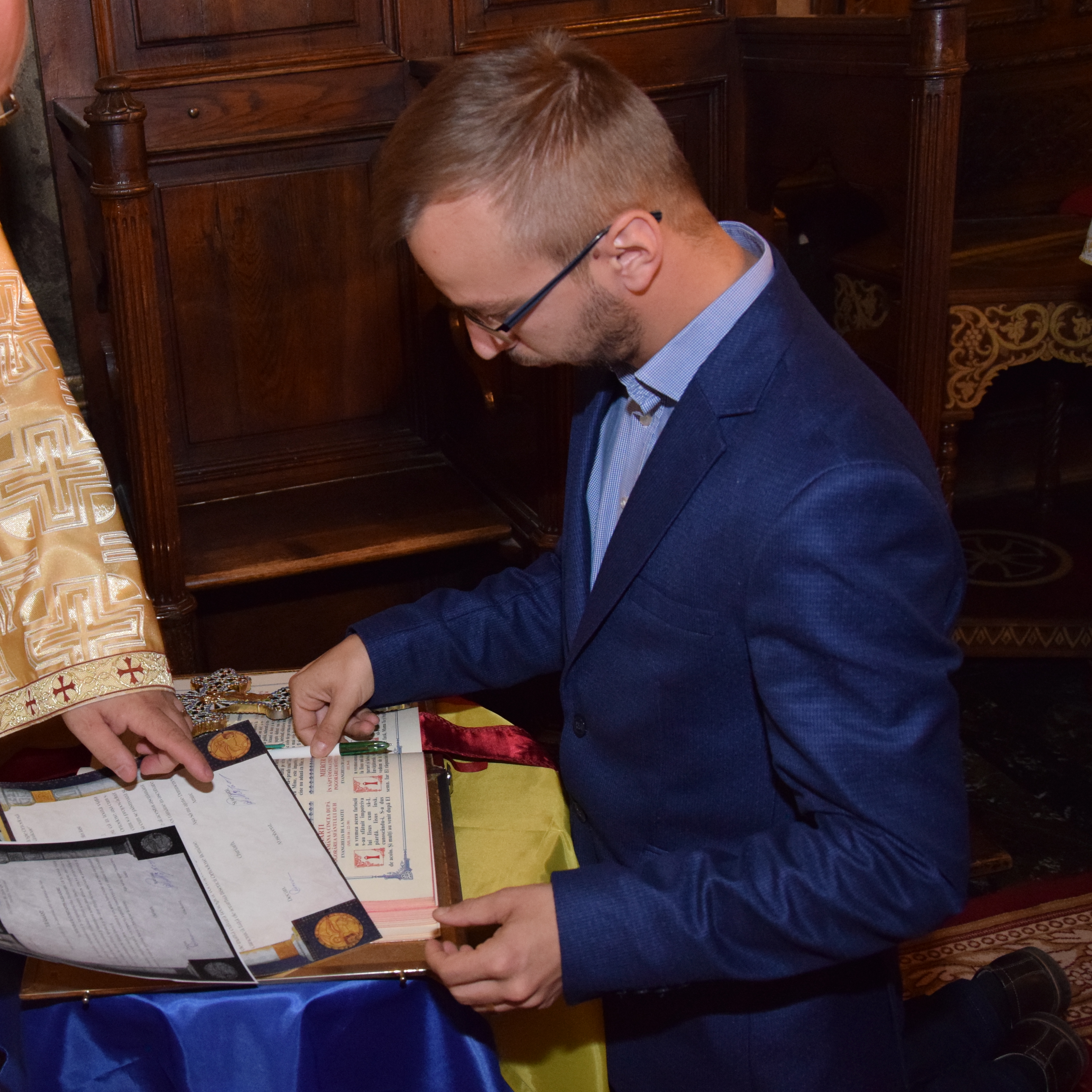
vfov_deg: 36.8
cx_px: 317
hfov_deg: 36.2
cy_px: 545
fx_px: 1642
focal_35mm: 46
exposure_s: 1/50
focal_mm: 24
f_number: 3.8
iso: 2000
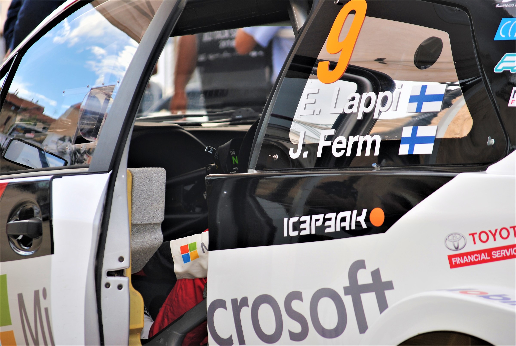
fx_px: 2691
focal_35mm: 188
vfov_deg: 7.3
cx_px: 258
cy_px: 173
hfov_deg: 11.0
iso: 100
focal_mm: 125
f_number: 5
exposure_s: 1/200
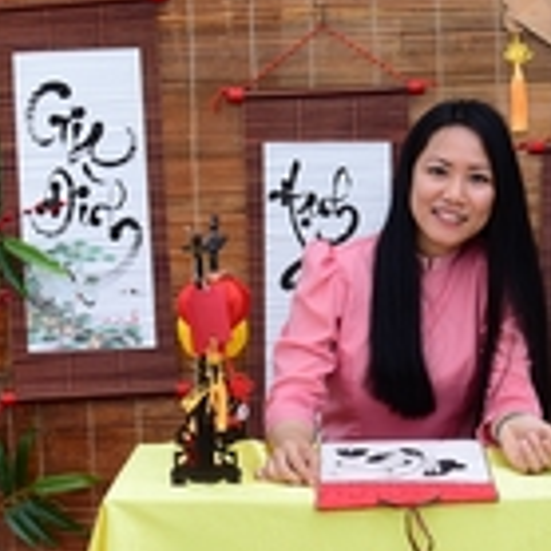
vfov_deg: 14.2
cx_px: 357
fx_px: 2215
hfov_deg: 14.2
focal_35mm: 123
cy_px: 210
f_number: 5
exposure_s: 1/200
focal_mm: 31
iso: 160
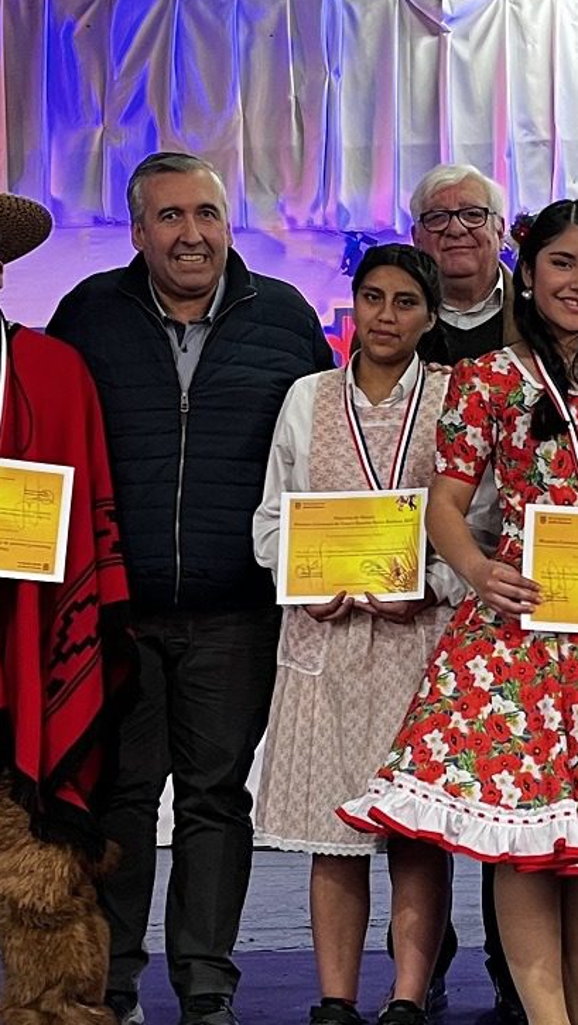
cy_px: 486
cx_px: 492
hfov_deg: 15.4
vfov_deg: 27.2
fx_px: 2123
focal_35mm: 78
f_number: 1.6
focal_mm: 5.1
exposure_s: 1/50
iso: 160
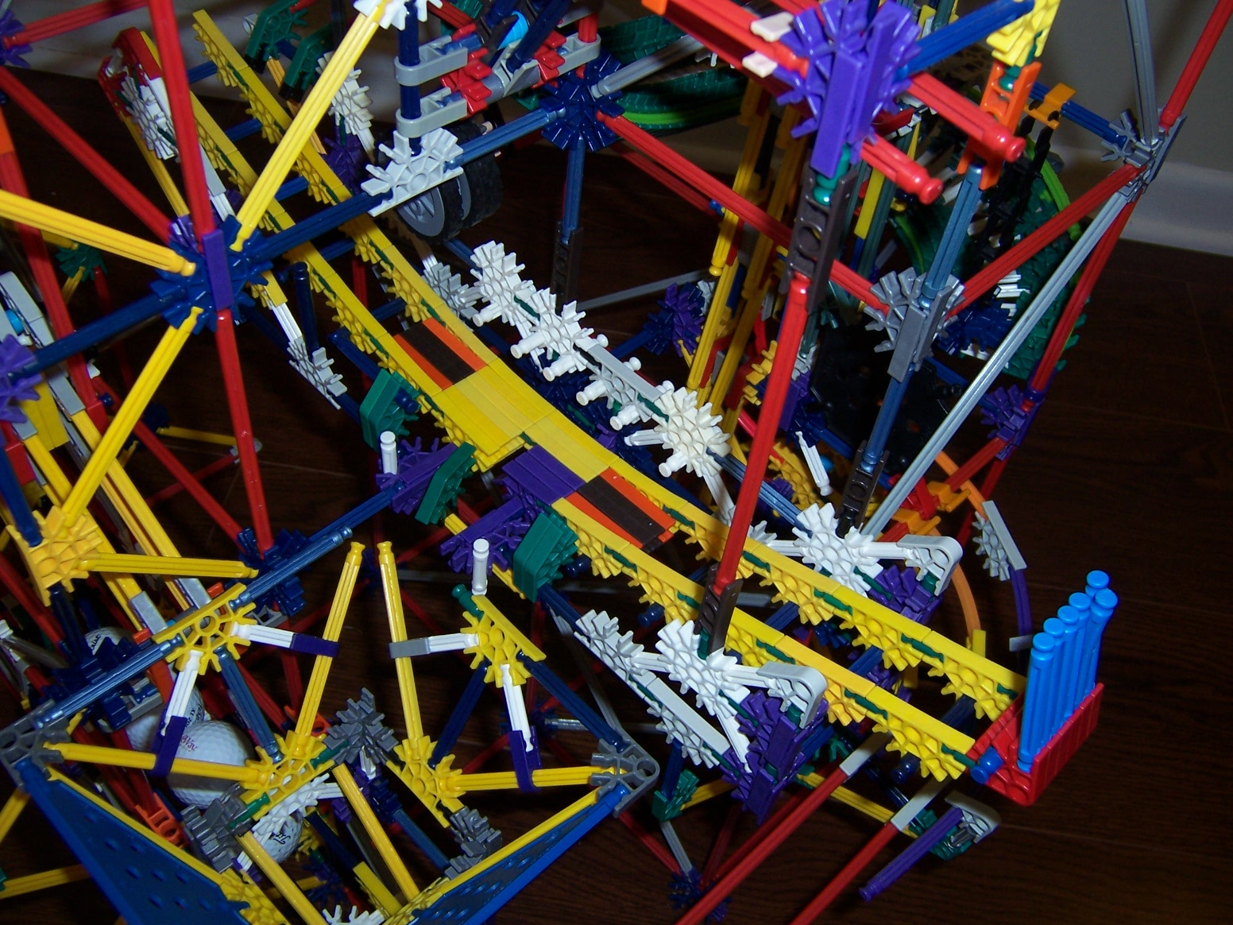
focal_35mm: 33
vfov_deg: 42.9
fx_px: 1175
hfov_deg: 55.4
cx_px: 616
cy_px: 462
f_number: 2.8
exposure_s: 1/60
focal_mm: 5.5
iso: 80
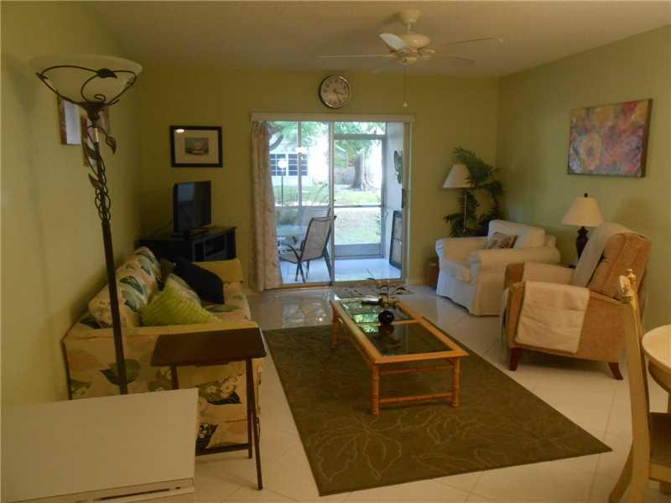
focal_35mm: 26
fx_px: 504
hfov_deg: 67.3
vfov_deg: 53.1
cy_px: 252
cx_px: 336
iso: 400
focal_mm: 4.6
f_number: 3.5
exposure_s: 1/30
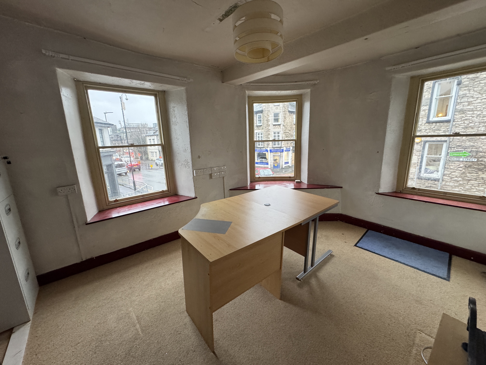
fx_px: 197
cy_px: 182
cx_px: 243
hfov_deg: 102.1
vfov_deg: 85.7
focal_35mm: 14
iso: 320
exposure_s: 1/66
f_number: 2.2
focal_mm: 2.22
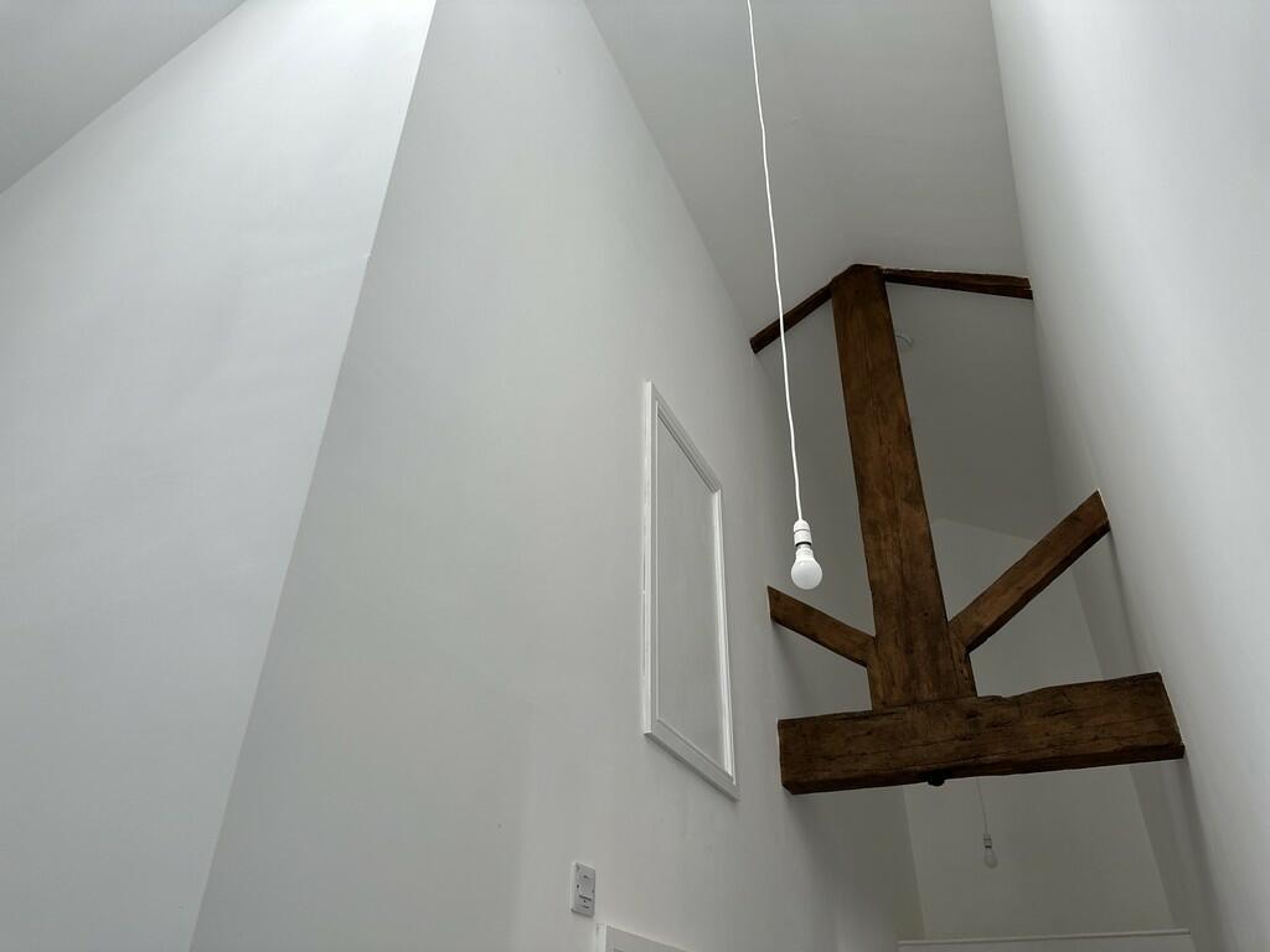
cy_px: 476
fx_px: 881
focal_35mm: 24
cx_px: 635
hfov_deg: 71.6
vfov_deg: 56.8
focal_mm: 6.86
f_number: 1.78
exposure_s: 1/223
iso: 64
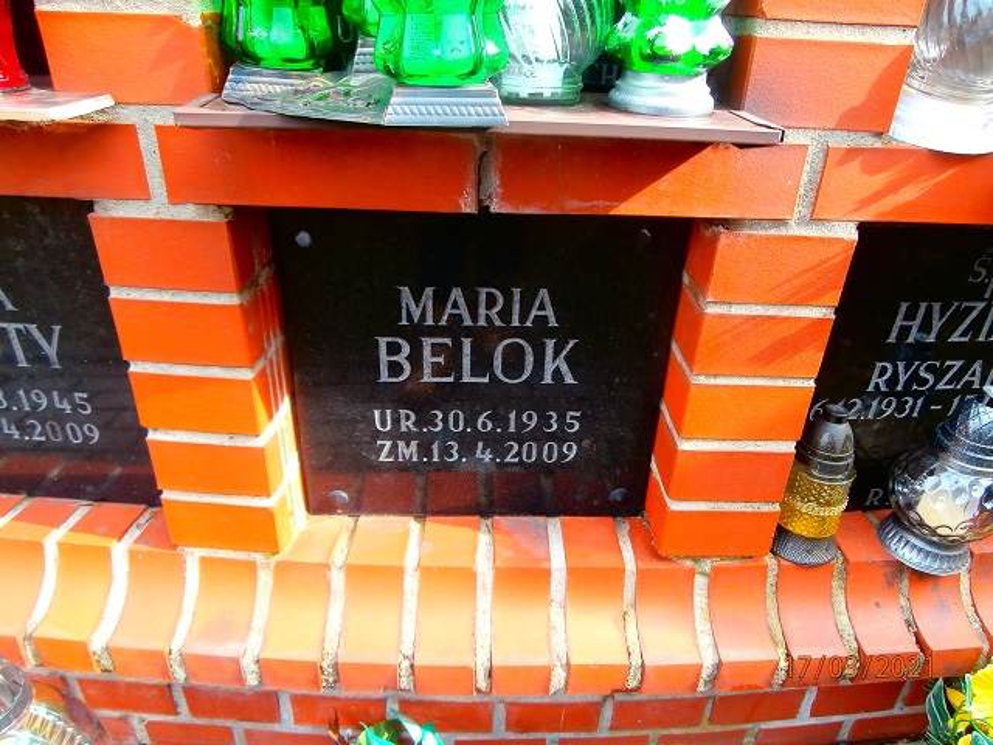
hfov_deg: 69.4
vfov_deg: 54.9
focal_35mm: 25
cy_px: 372
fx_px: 717
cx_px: 496
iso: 100
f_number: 3.2
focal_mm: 4.43
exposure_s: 1/100
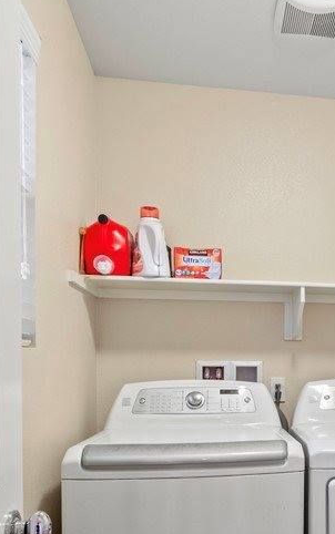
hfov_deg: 32.3
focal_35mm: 36
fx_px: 525
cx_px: 343
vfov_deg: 51.9
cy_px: 394
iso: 200
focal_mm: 8
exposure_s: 1
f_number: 9
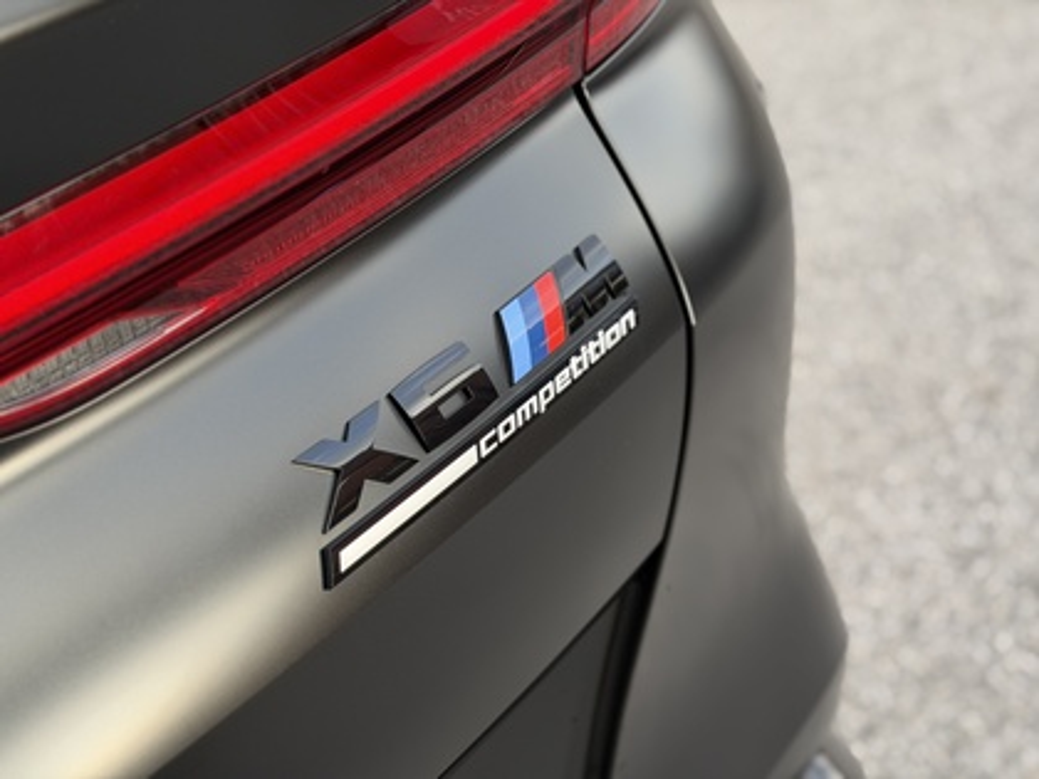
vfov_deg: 30.3
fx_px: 1441
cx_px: 520
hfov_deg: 39.7
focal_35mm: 48
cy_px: 390
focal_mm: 6.76
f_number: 1.78
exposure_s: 1/177
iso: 80
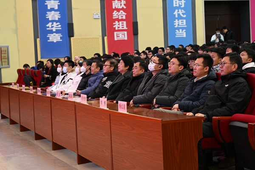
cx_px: 128
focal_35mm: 70
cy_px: 85
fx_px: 496
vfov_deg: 19.5
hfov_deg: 28.8
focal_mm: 70
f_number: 5.6
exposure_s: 1/50
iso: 1000
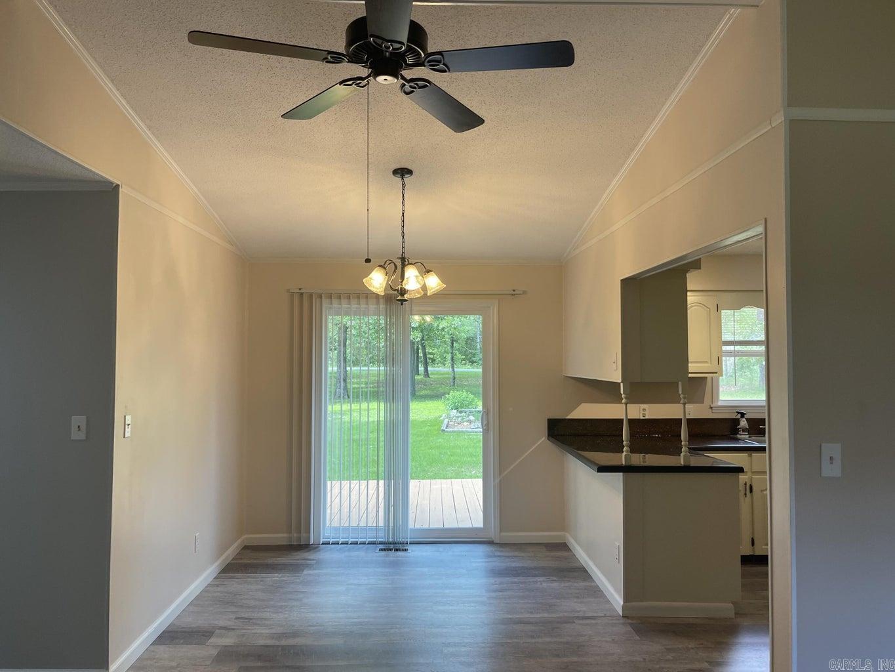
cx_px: 448
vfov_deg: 54.9
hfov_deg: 69.4
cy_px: 336
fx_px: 646
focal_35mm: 25
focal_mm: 5.1
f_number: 1.6
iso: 100
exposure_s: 1/120
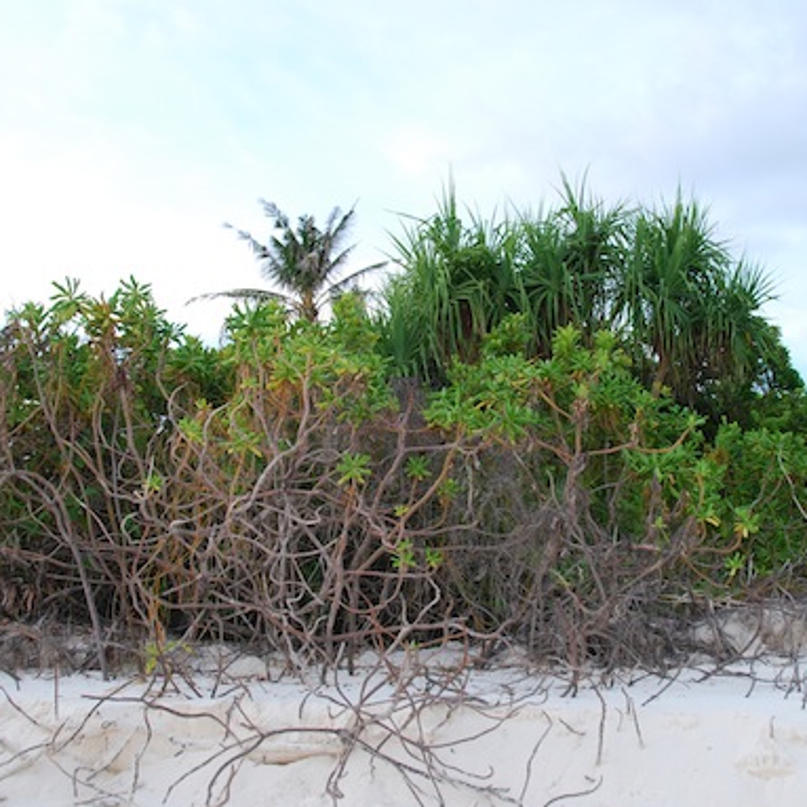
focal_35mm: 36
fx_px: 950
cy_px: 417
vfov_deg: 46.0
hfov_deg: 46.0
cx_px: 438
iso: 200
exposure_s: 1/60
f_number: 4
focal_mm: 18
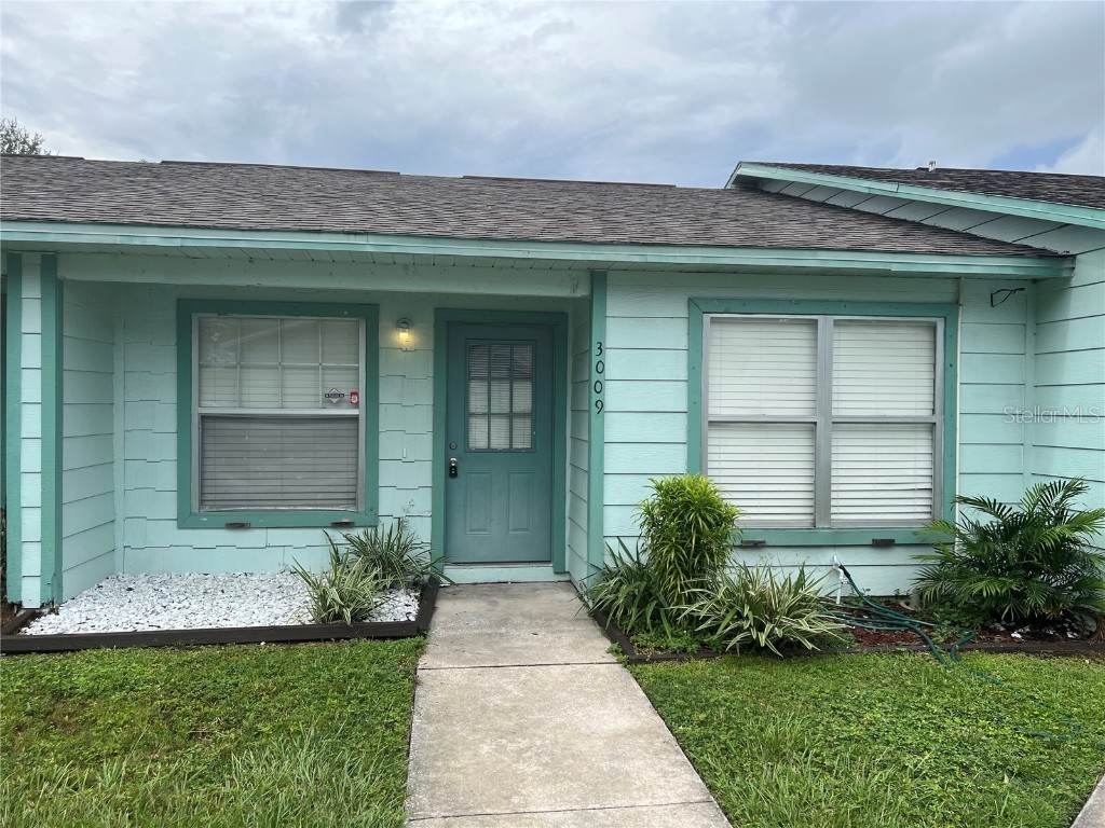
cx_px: 552
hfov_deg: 67.3
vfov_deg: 53.1
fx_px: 830
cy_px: 414
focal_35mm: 26
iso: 50
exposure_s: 1/2404
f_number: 1.5
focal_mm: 5.7
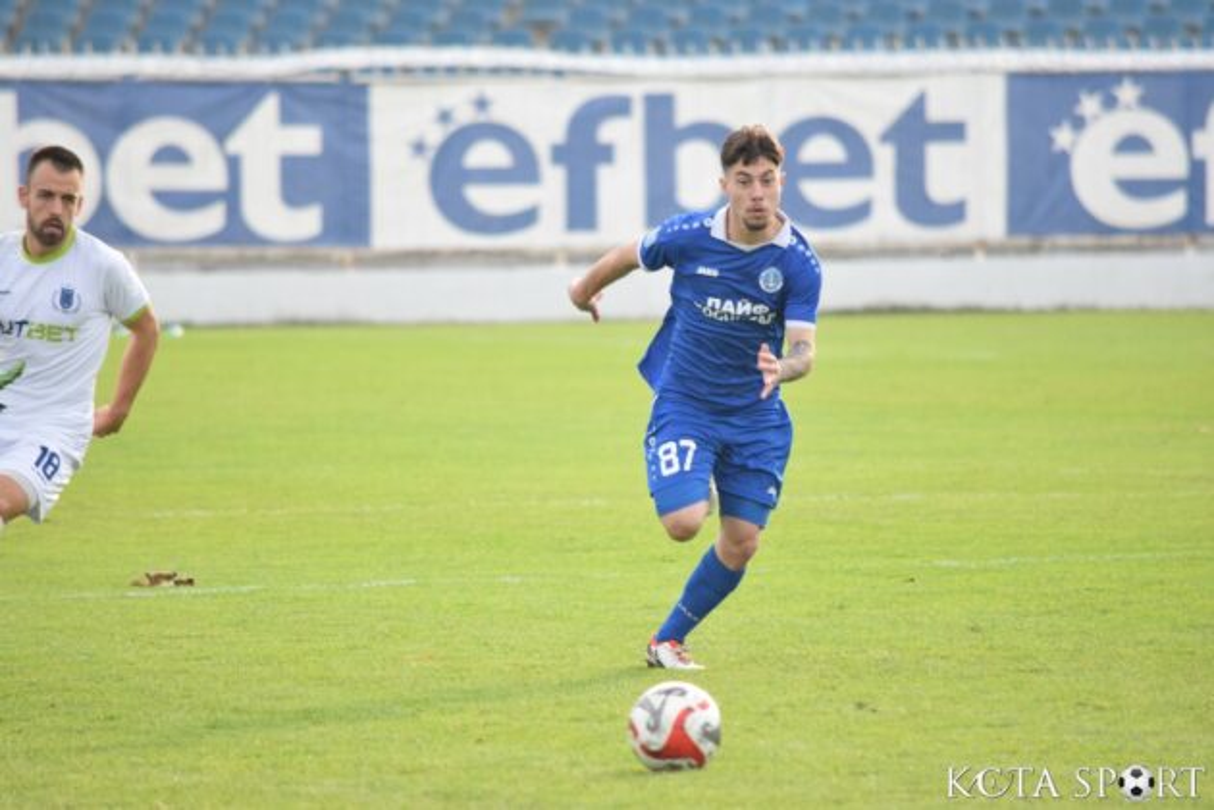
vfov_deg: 3.1
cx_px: 607
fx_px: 15174
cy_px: 405
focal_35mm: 450
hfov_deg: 4.6
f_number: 5.6
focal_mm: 300
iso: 1600
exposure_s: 1/1000
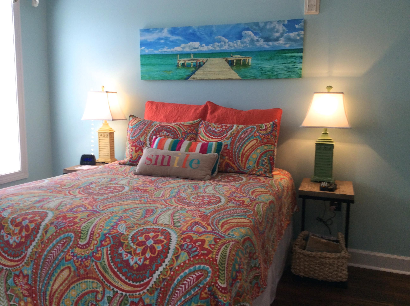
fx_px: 390
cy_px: 153
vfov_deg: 42.8
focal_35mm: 33
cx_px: 205
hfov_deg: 55.4
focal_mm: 3.3
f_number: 2.4
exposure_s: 1/30
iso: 32
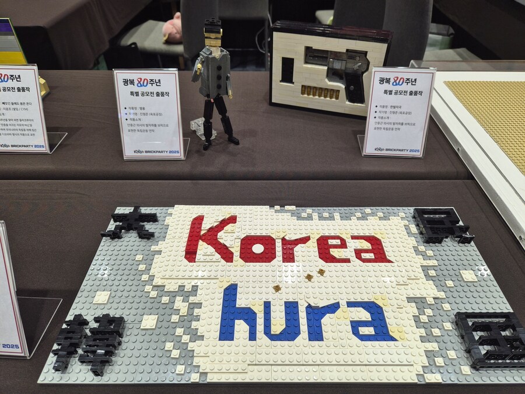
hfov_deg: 73.9
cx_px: 262
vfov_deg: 58.9
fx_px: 349
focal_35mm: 23
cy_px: 197
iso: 40
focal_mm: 5.4
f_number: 1.8
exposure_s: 1/50
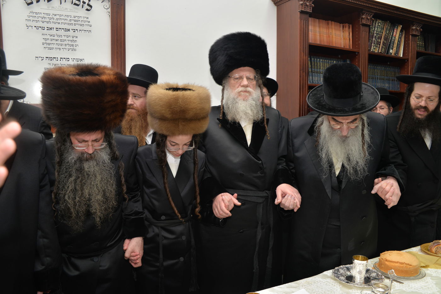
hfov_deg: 65.5
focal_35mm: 28
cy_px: 147
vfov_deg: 46.4
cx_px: 220
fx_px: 343
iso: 200
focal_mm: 28
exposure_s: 1/60
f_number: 5
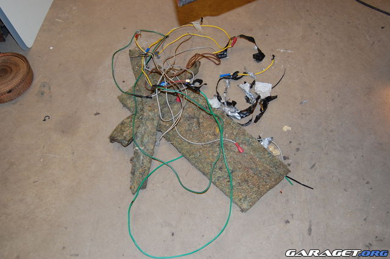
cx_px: 195
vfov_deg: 36.8
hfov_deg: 53.2
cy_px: 130
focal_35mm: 36
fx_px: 390
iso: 400
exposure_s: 1/60
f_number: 4
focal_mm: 24
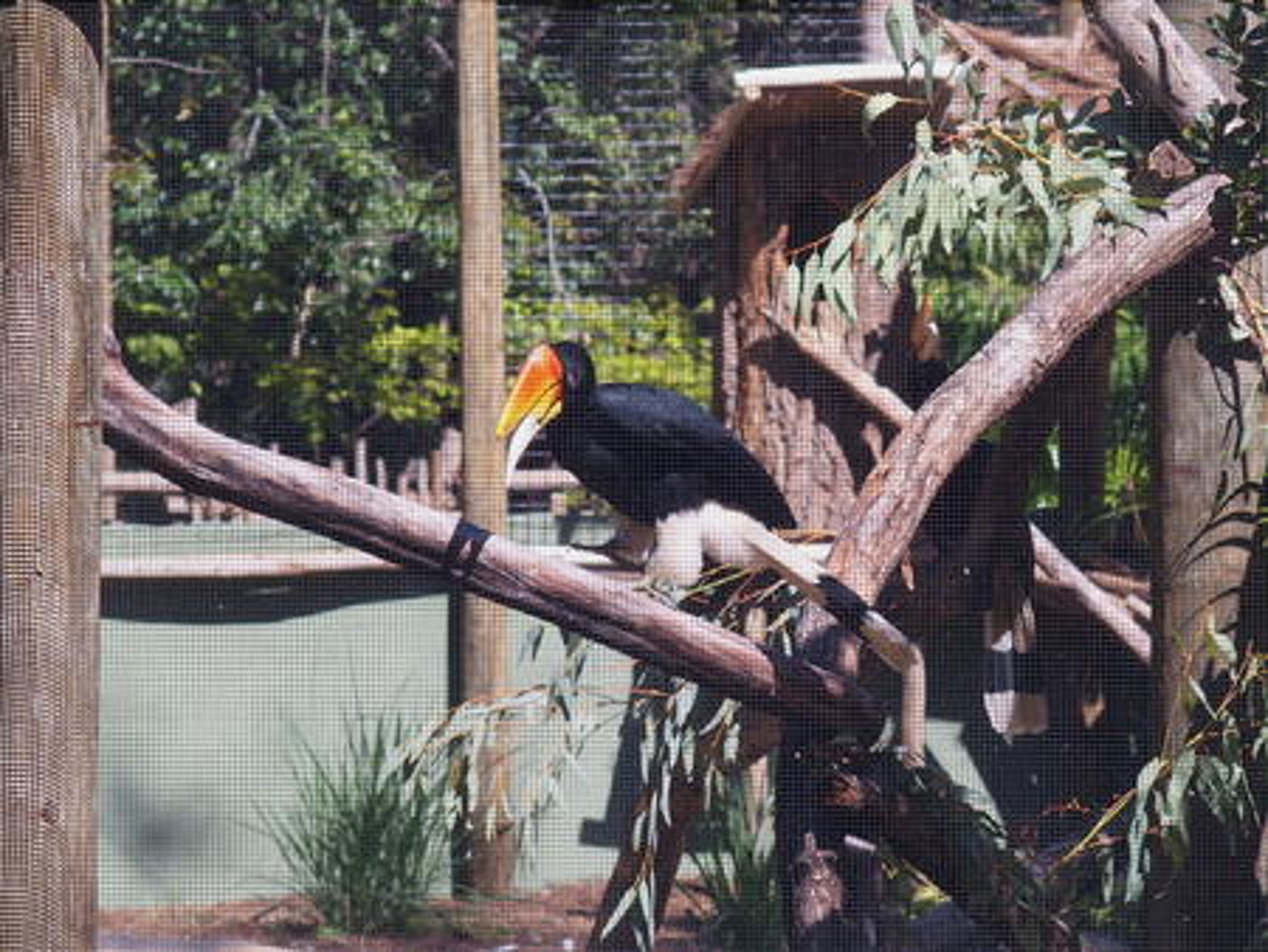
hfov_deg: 9.0
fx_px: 8063
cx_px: 634
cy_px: 476
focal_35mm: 220
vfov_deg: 6.8
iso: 100
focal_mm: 46.7
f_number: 3.5
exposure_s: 1/500
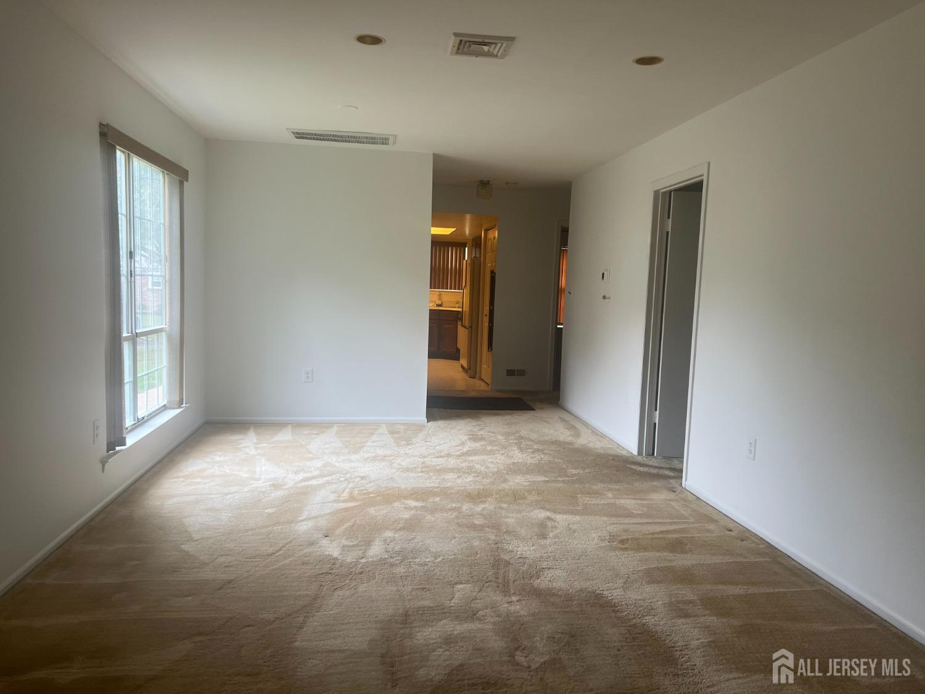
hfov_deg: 67.3
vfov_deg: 53.1
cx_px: 462
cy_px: 347
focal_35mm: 26
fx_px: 695
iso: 100
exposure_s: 1/120
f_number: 1.5
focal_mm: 5.7
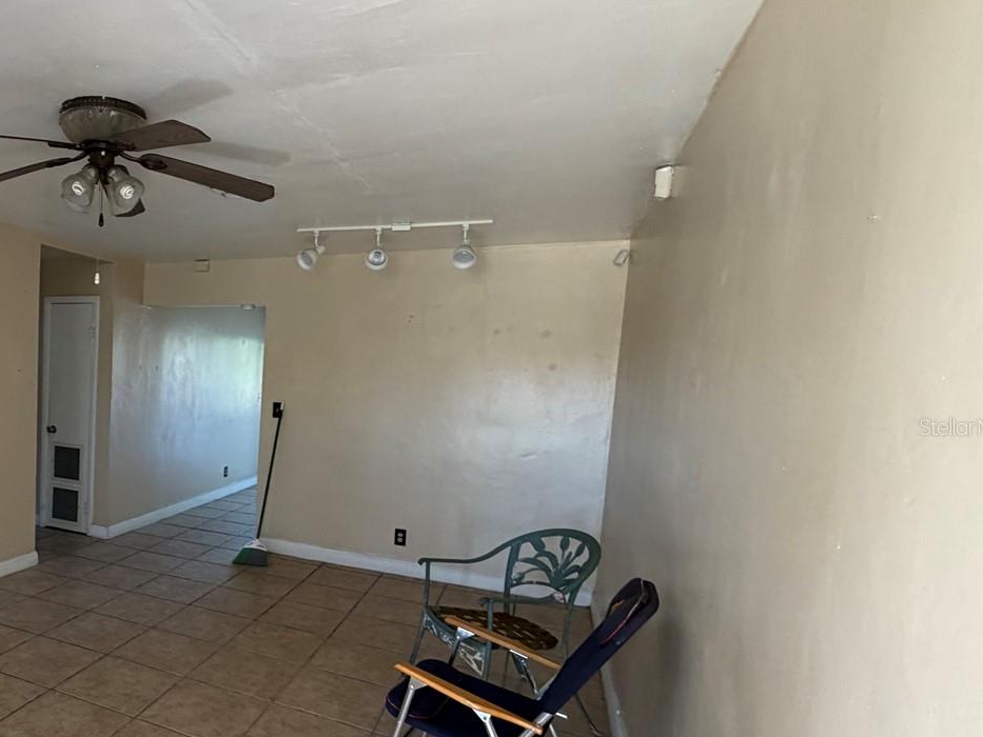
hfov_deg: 64.3
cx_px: 176
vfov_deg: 56.6
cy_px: 426
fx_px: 682
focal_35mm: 24
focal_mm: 2.22
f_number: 2.2
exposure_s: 1/121
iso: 320
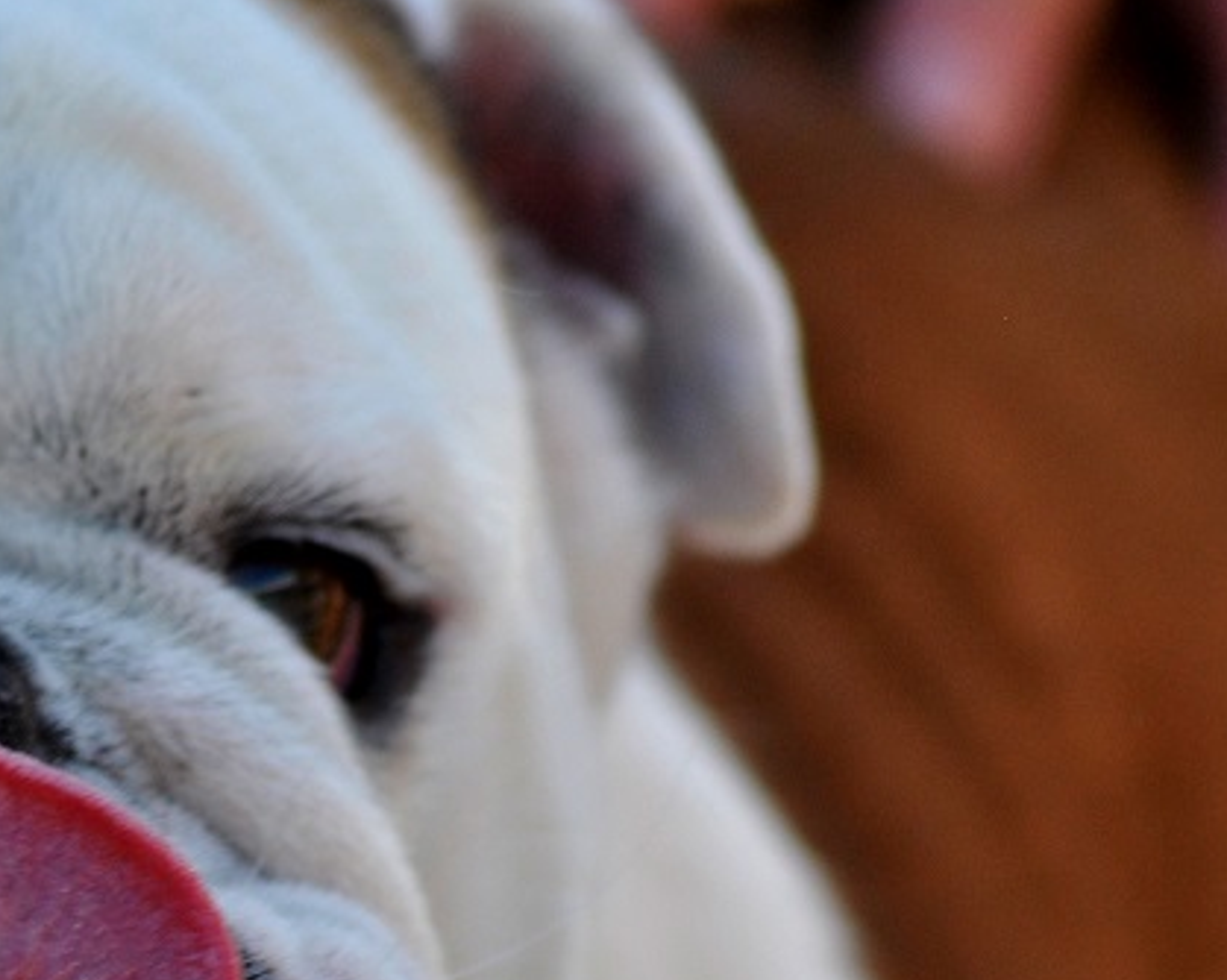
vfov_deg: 2.5
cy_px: 932
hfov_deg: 3.2
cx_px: 56
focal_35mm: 607
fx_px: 22033
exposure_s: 1/500
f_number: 4.5
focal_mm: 150
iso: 220
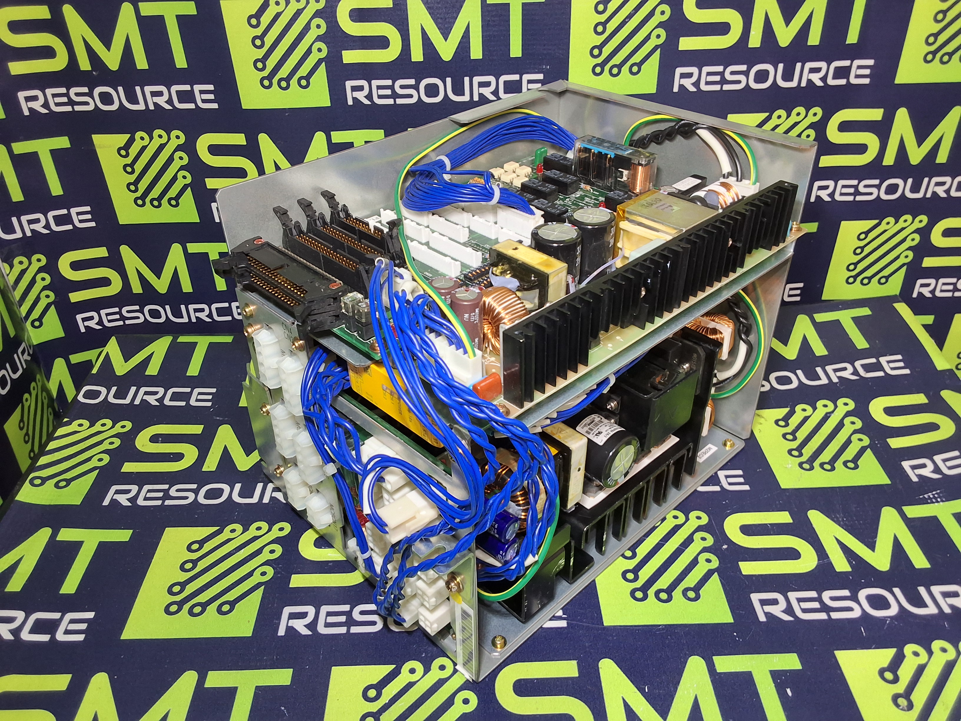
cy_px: 360
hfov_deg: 63.4
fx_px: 777
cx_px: 480
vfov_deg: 49.7
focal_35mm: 28
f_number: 1.9
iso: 100
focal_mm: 2.91
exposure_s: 1/40
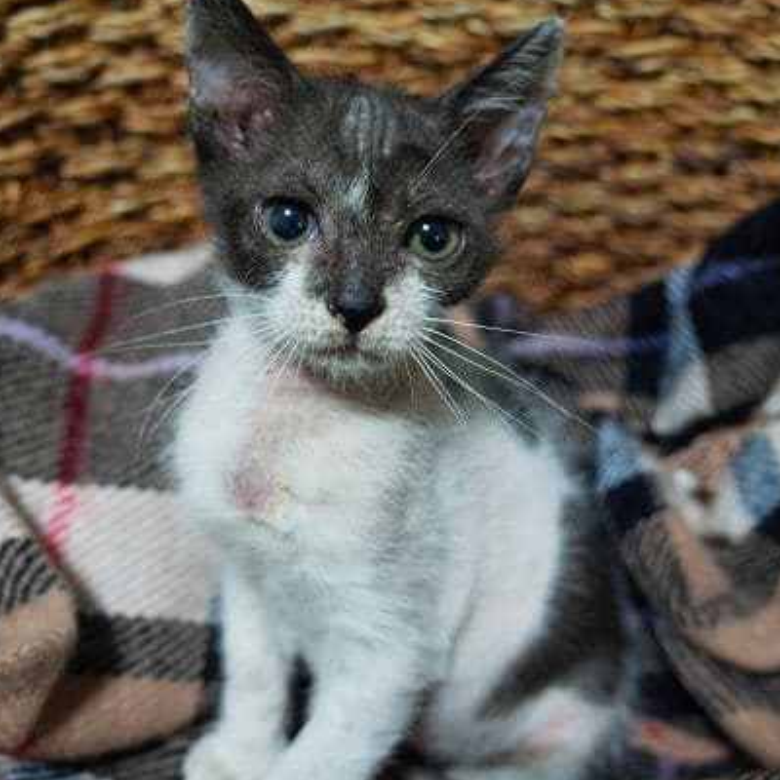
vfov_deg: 43.9
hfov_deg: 43.9
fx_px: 969
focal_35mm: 38
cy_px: 385
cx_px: 392
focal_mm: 18.3
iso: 800
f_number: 2.8
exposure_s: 1/15
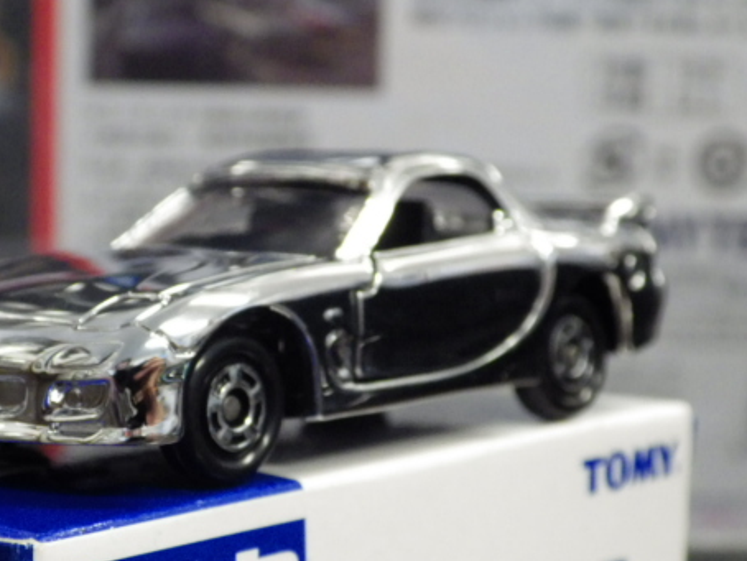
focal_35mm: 100
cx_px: 283
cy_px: 382
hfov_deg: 19.6
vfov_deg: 14.8
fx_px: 2159
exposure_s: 1/30
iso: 800
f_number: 4.2
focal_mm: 12.8
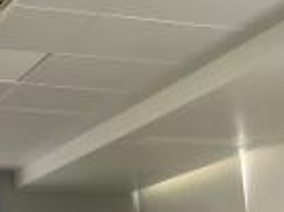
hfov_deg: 21.2
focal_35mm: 84
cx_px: -84
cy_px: 249
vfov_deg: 16.8
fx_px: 689
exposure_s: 1/40
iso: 500
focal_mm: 5.1
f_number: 1.6
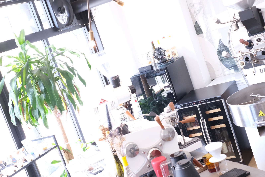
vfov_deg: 23.0
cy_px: 84
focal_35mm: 59
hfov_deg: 33.9
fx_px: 434
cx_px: 147
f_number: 6.4
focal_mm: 35
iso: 2500
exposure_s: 1/52
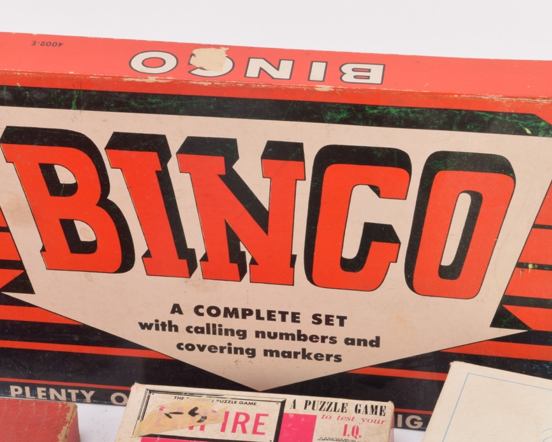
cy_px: 242
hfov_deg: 17.7
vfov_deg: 14.2
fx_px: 1776
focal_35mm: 109
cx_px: 238
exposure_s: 1/125
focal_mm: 55
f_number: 20
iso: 100
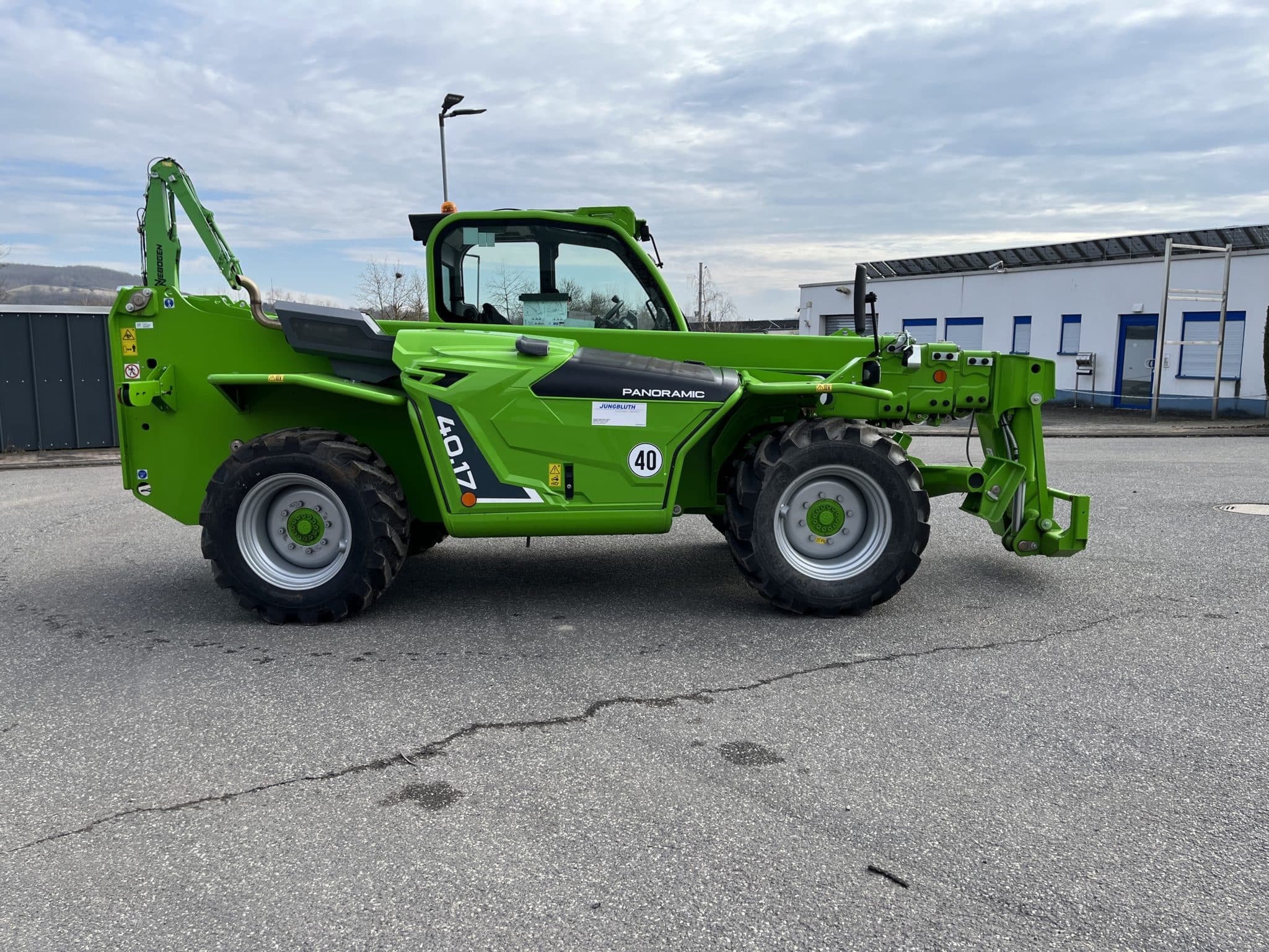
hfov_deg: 67.3
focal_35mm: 26
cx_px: 634
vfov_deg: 53.1
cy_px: 476
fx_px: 953
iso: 50
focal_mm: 5.1
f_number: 1.6
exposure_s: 1/1862
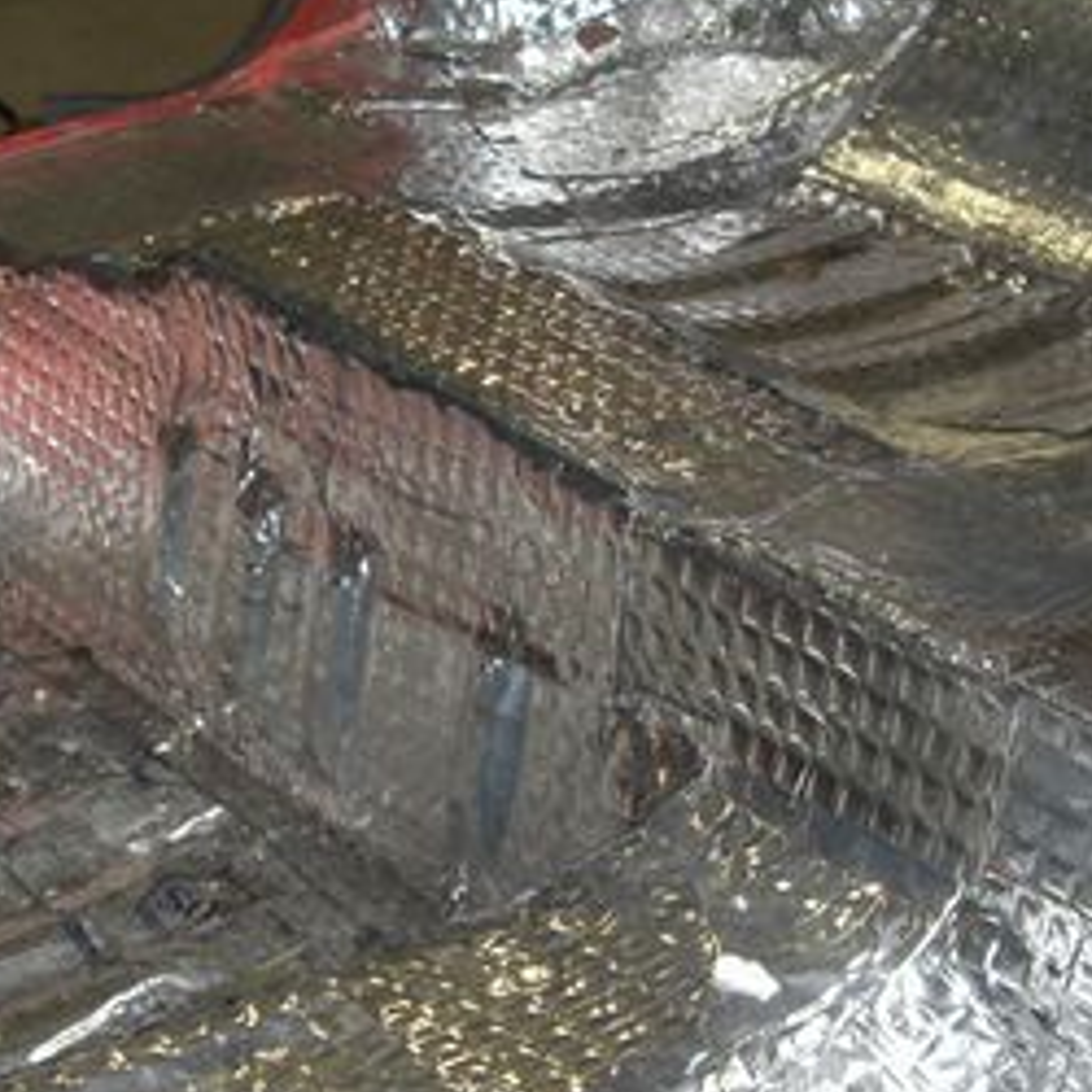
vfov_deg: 20.2
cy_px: 651
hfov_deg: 20.1
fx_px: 3069
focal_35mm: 86
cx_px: 686
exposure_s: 1/60
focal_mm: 6.2
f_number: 2.7
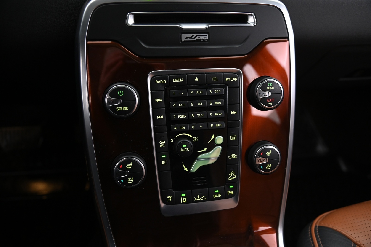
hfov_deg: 58.8
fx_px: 330
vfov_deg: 41.1
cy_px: 124
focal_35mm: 32
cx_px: 186
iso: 2000
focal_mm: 32
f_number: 4
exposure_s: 1/15
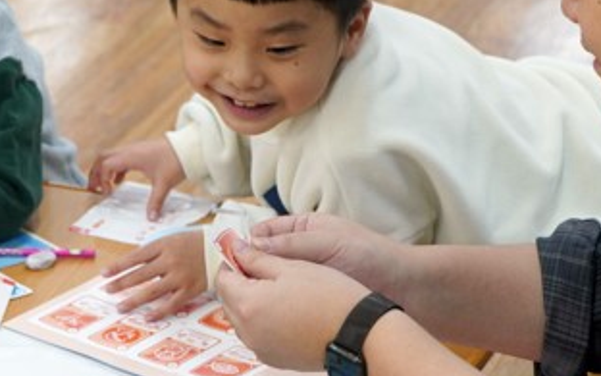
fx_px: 3374
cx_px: -143
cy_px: 93
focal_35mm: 206
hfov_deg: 10.0
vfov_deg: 6.4
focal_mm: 70
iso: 1250
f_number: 4
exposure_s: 1/160
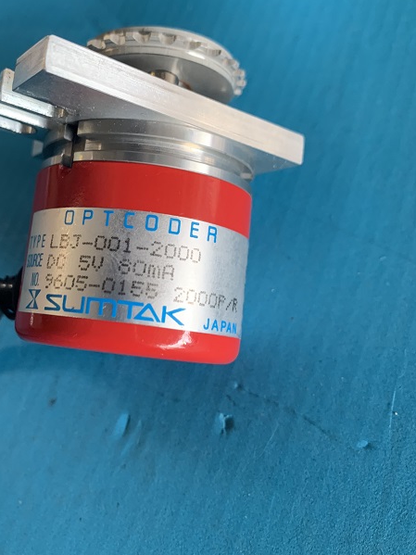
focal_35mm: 35
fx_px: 561
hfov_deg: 40.3
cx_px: 144
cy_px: 231
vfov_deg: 52.4
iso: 100
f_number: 1.8
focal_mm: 4.25
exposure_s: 1/60
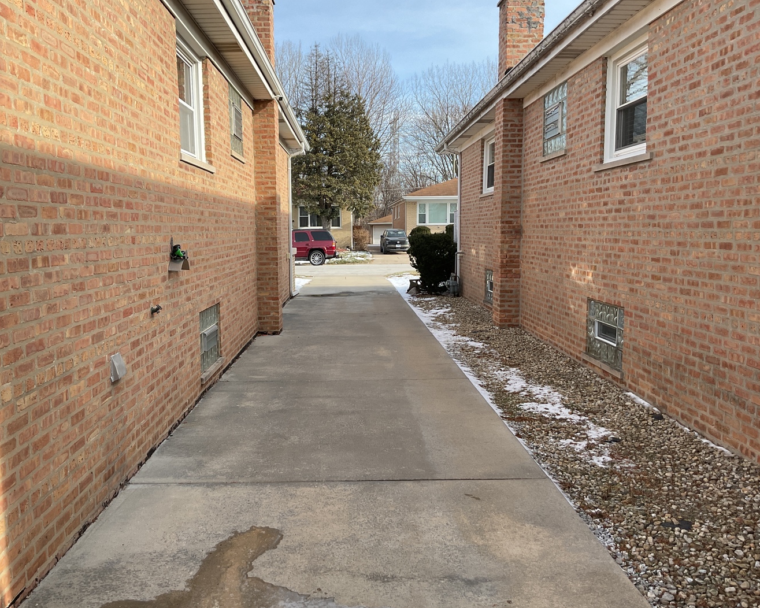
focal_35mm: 31
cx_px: 358
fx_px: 697
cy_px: 307
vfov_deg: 47.1
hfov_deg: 57.1
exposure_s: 1/759
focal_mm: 3
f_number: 1.8
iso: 16
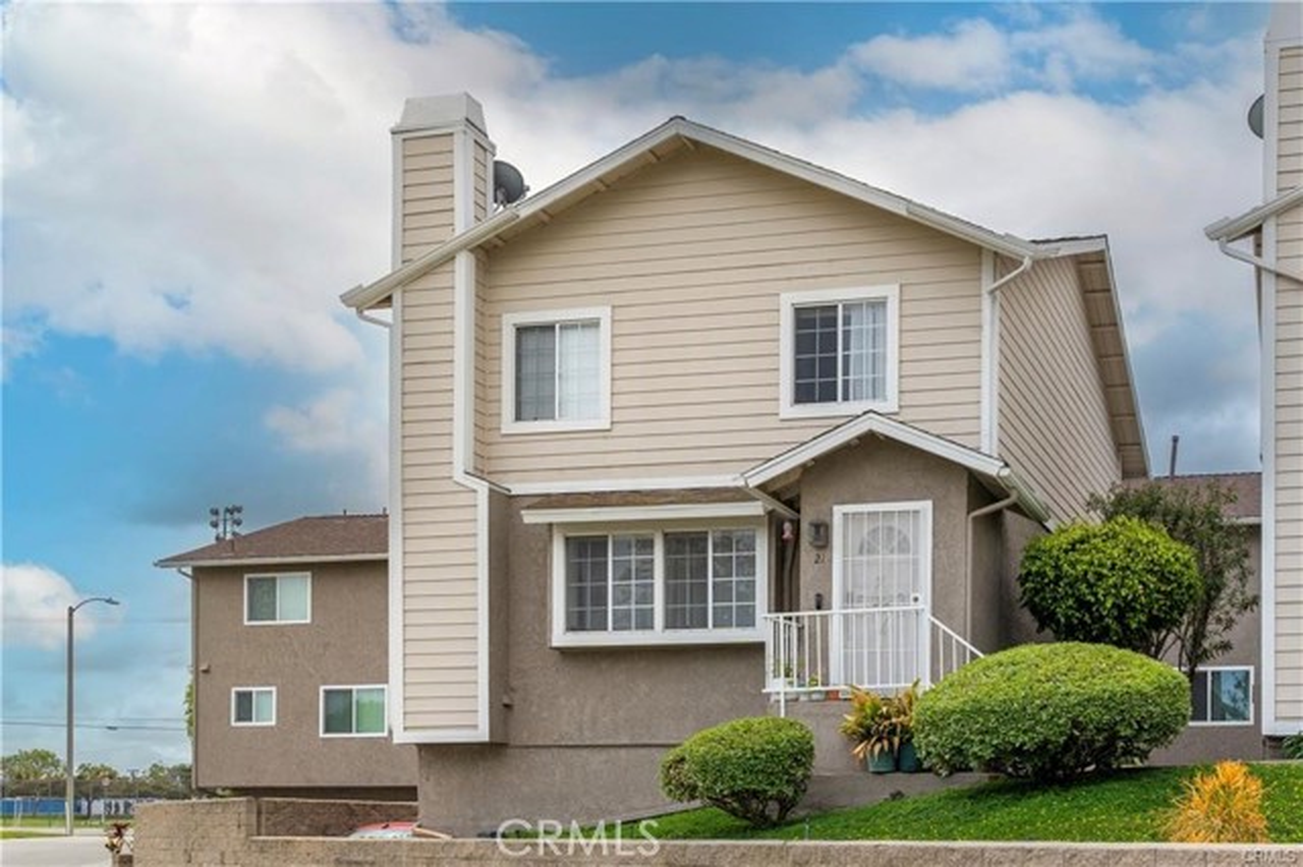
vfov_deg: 38.8
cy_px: 434
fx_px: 1230
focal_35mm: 34
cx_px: 652
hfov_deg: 55.8
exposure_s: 1/640
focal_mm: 23
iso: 125
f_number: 4.5
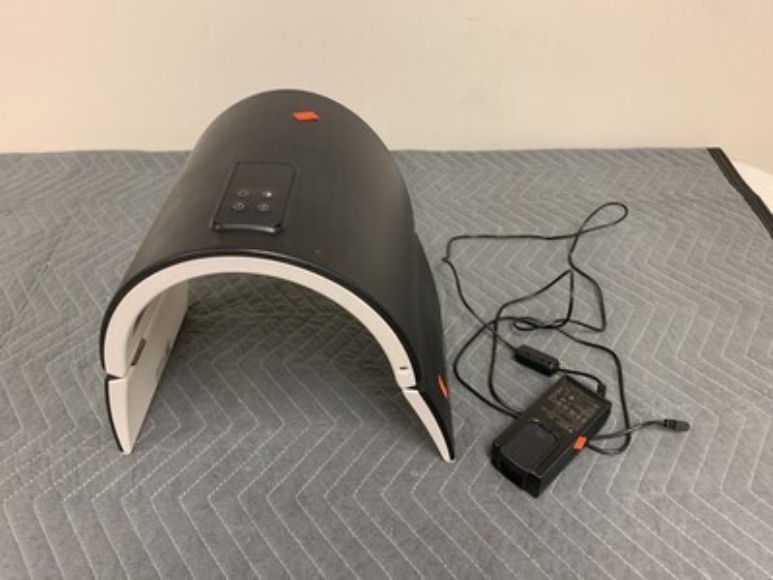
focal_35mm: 26
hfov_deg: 67.3
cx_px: 386
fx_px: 581
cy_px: 290
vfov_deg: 53.1
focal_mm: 4.25
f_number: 1.8
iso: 125
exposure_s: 1/60
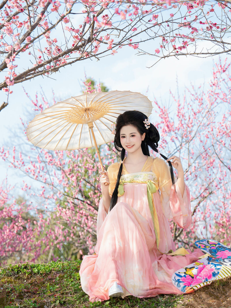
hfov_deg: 13.1
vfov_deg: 17.4
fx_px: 1006
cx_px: 116
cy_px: 136
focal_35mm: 113
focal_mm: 104
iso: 250
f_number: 6.3
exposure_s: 1/200
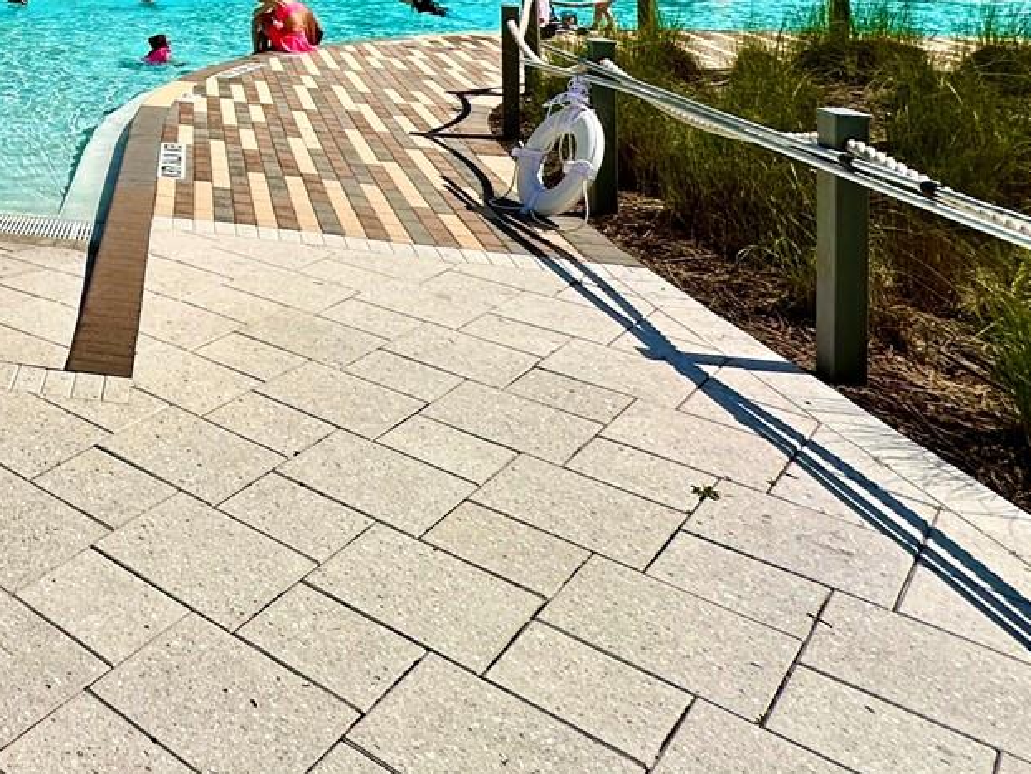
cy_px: -121
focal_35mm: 36
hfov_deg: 38.6
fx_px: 1073
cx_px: -191
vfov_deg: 33.4
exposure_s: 1/4132
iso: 50
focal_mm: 2.22
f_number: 2.2
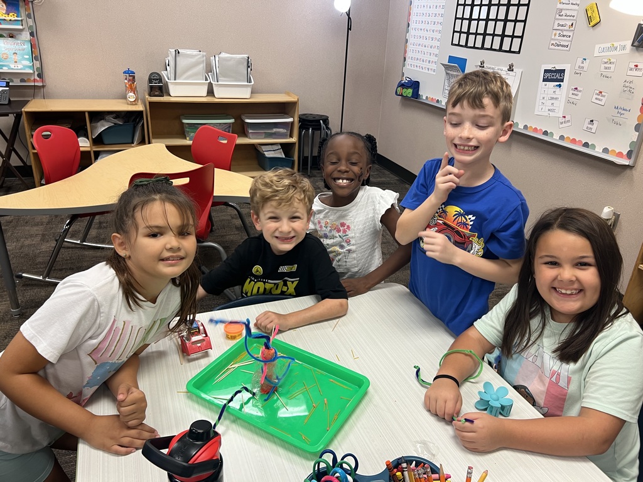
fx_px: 483
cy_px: 241
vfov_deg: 53.1
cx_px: 322
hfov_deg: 67.3
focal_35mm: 26
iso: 80
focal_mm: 5.7
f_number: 1.5
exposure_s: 1/60
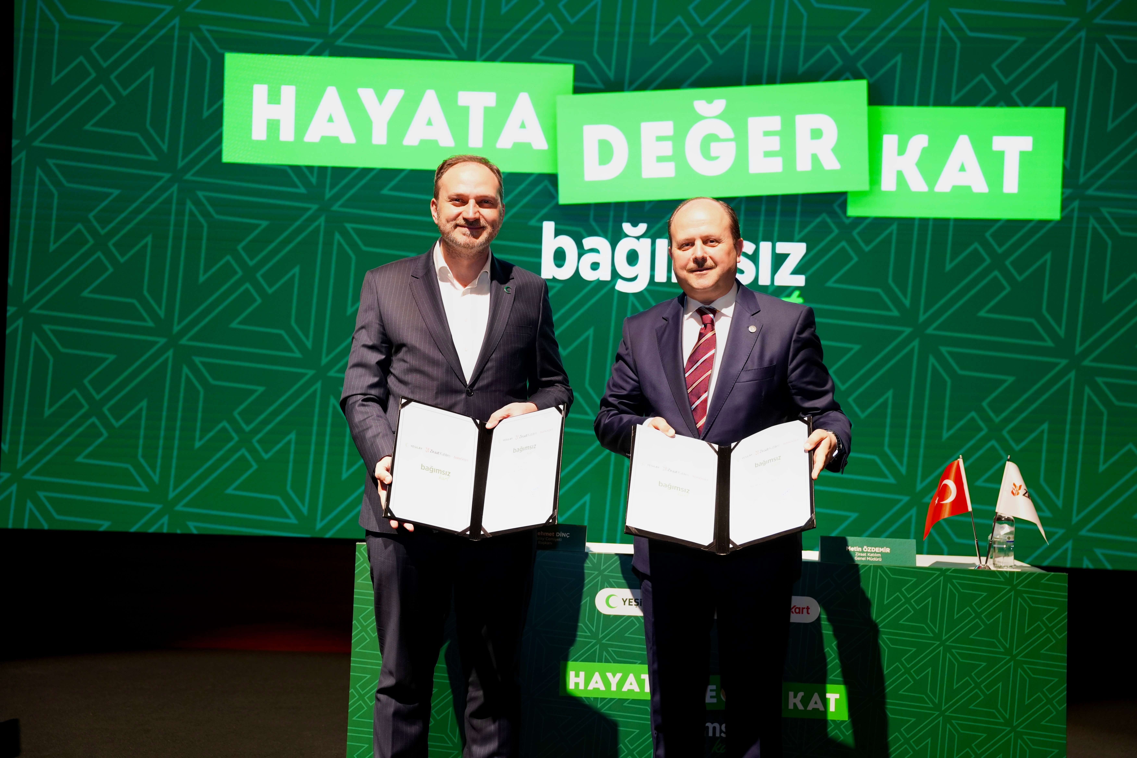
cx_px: 568
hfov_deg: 48.5
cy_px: 379
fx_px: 1263
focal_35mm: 40
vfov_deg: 33.4
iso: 1000
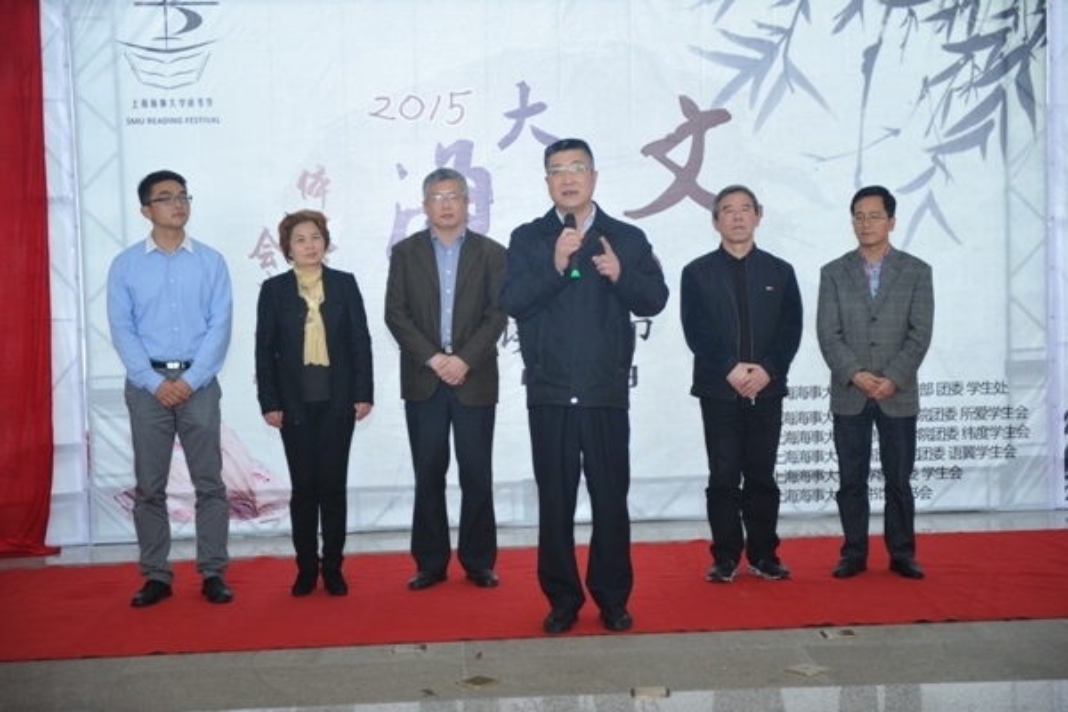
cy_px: 356
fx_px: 1839
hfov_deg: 32.4
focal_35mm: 62
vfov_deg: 21.9
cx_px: 534
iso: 1400
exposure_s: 1/250
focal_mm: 62
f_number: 2.8
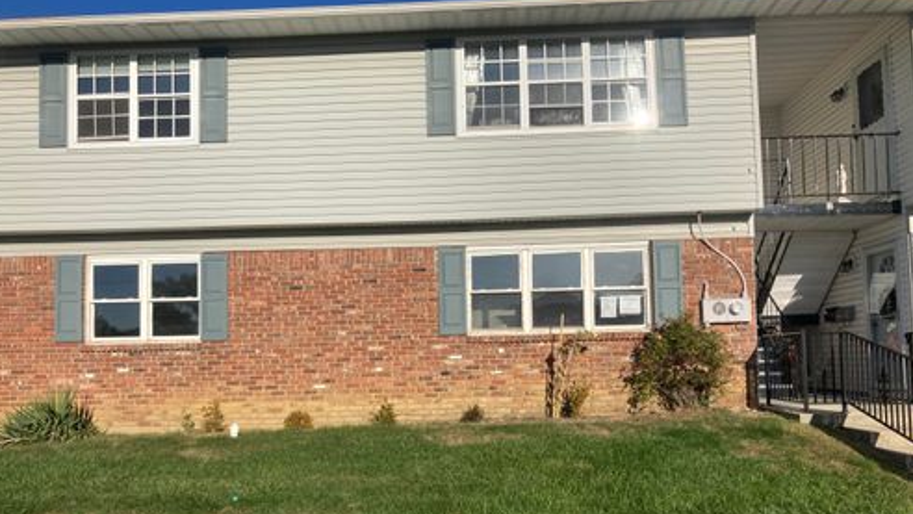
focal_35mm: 31
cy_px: 324
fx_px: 751
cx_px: 451
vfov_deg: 37.6
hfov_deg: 62.6
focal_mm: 3.99
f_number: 1.8
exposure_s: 1/3745
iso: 20
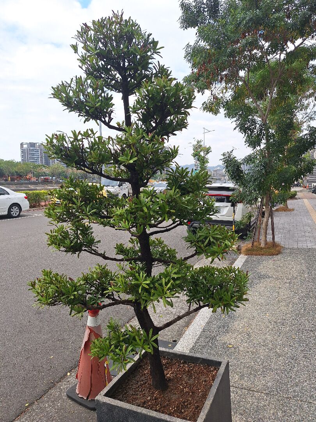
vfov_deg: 73.9
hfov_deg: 58.9
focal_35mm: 23
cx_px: 158
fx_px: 280
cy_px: 211
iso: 40
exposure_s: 1/873
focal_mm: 5.54
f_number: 1.8
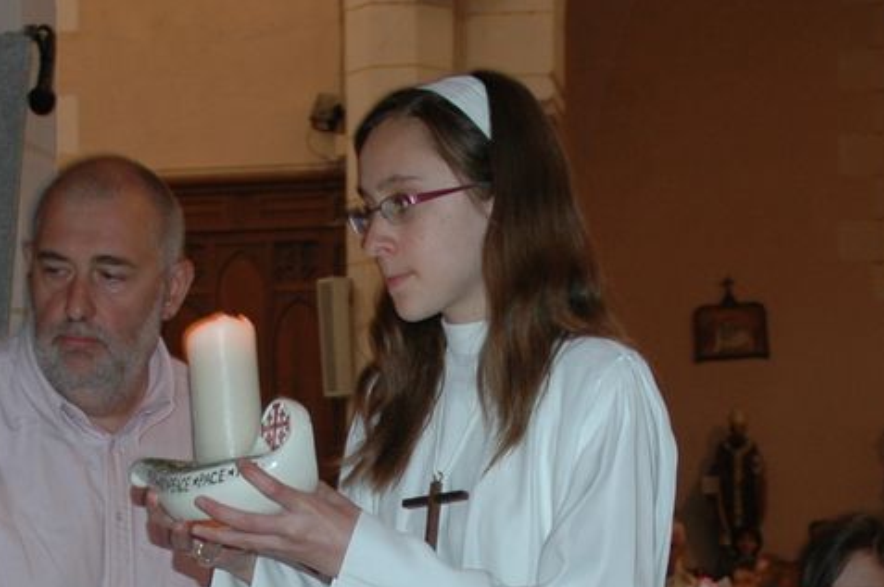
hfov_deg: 19.6
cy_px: 700
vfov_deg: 12.8
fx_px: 2551
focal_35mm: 104
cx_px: 334
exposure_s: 1/40
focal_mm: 22
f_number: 3.8
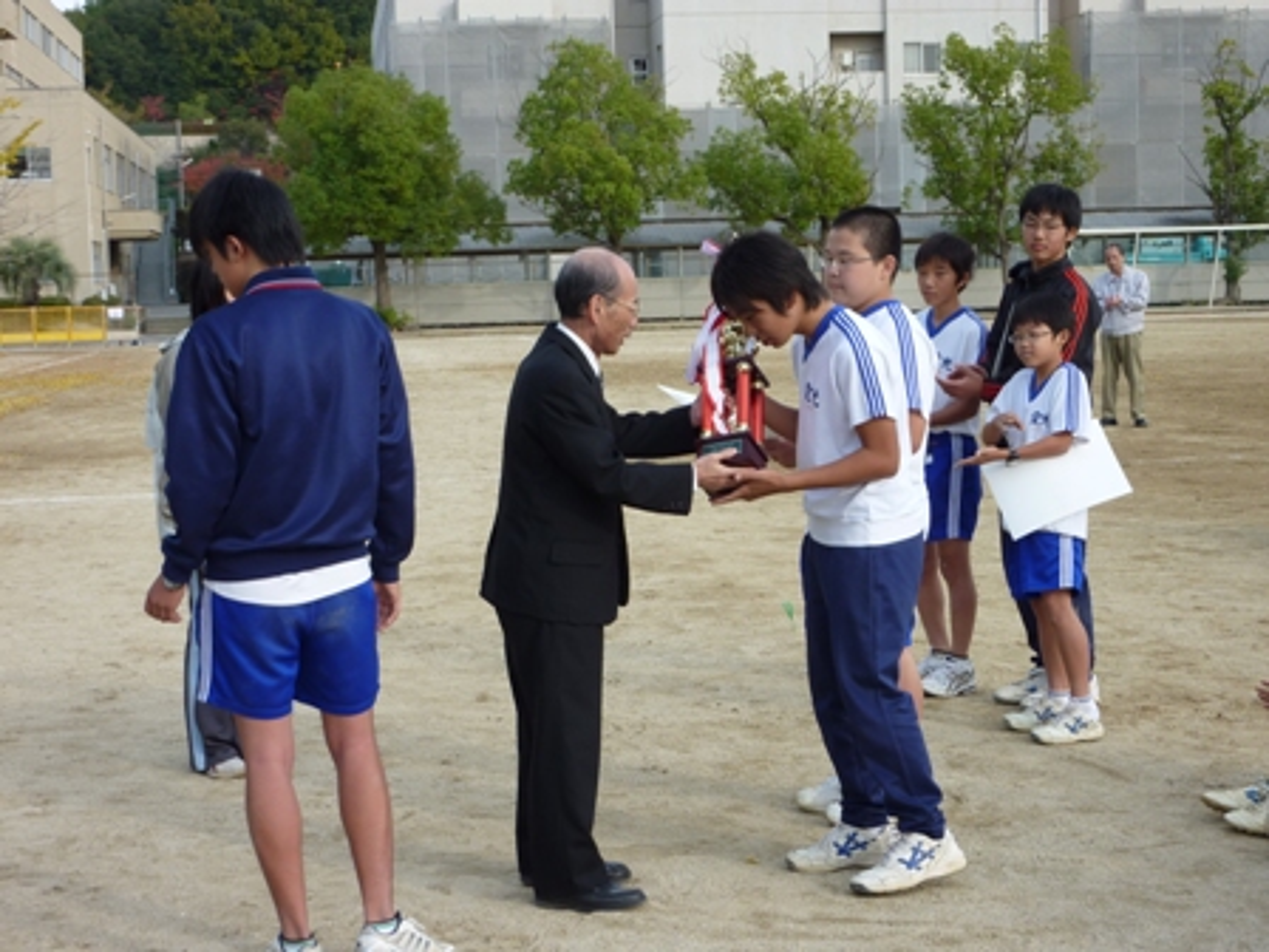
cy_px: 476
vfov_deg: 24.8
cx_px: 634
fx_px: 2163
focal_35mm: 59
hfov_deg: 32.7
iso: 80
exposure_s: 1/250
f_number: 3.9
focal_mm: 9.7
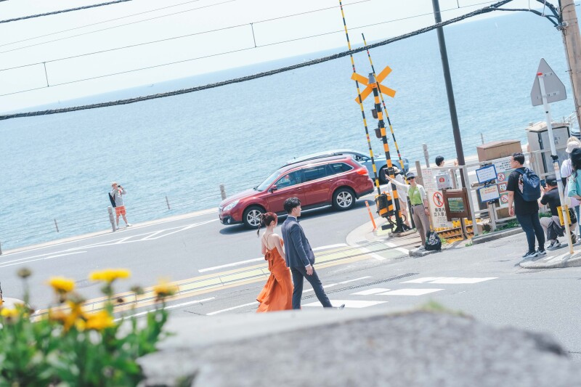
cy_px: 194
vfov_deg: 16.3
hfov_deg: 24.2
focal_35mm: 84
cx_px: 290
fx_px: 1355
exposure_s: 1/400
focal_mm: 56
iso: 160
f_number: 5.6
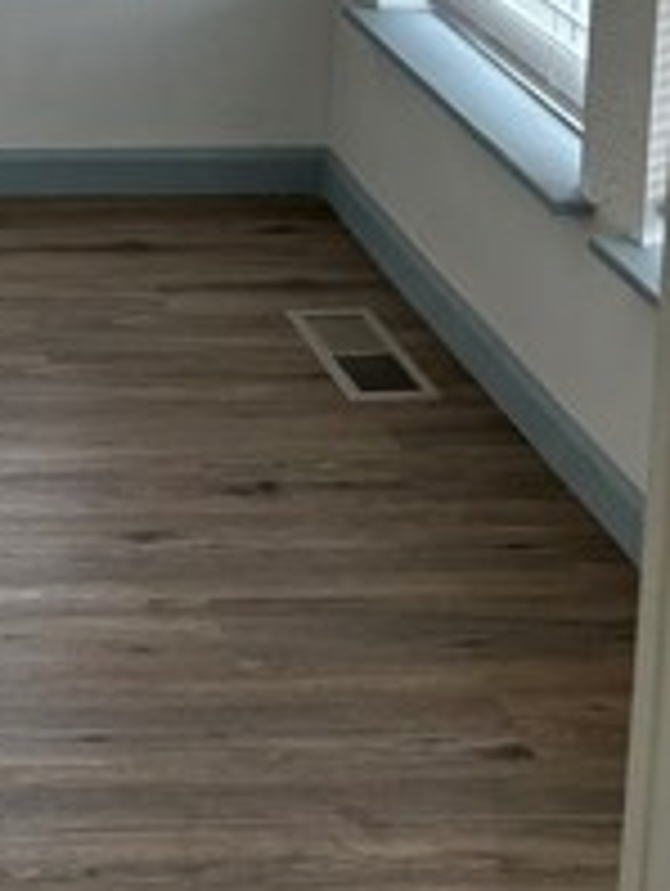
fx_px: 2163
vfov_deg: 20.7
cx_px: -319
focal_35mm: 84
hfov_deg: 16.2
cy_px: -342
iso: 50
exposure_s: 1/332
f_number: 1.5
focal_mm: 5.7
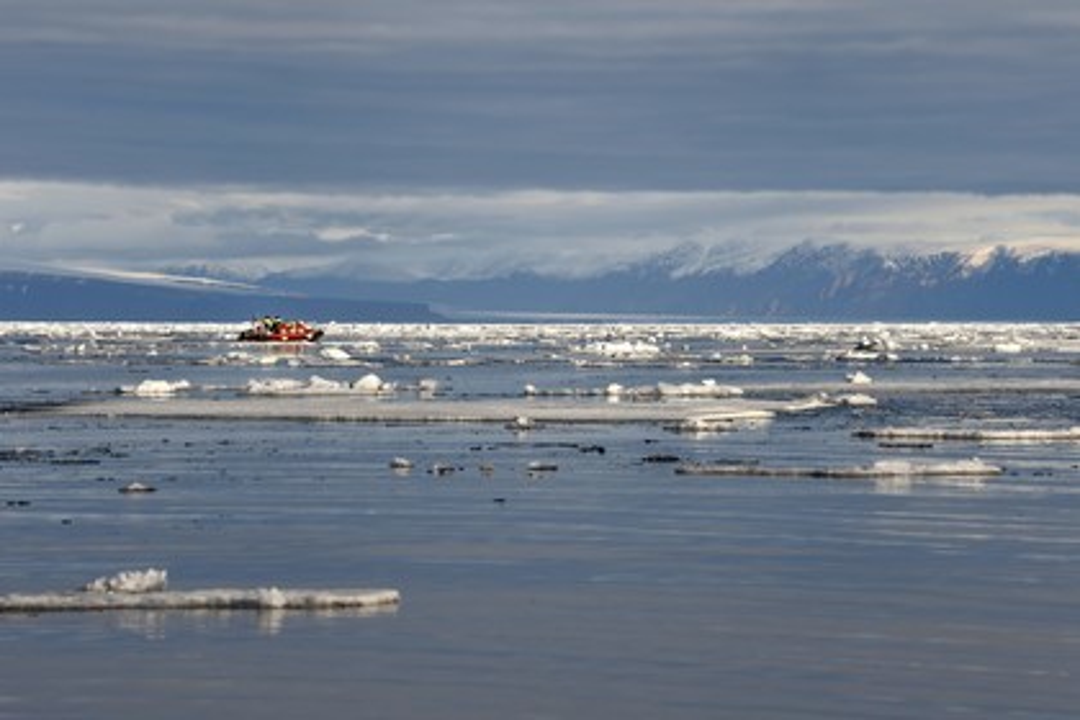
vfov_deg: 6.9
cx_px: 540
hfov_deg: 10.3
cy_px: 360
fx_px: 6000
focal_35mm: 200
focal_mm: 200
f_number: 11
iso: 200
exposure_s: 1/400
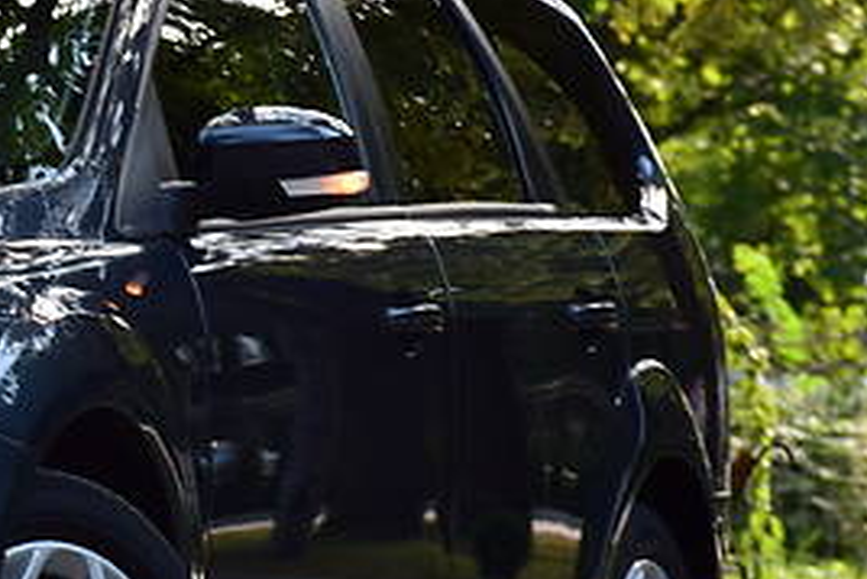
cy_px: 319
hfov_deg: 4.1
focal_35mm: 502
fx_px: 12096
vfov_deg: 2.7
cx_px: -301
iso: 400
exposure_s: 1/100
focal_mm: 112
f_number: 9
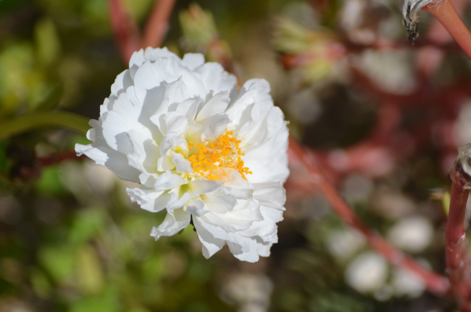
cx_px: 236
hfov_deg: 4.6
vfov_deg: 3.0
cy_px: 156
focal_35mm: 450
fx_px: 5875
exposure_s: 1/1000
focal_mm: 300
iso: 200
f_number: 8
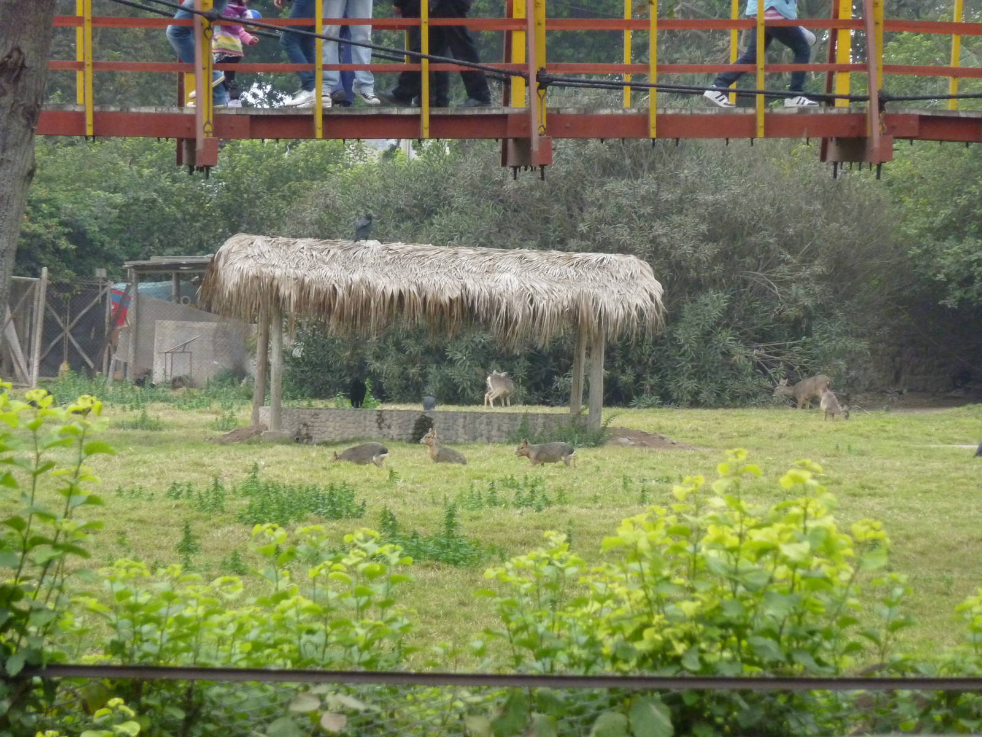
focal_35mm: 300
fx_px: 8511
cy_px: 368
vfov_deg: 5.0
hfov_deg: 6.6
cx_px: 491
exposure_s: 1/250
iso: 400
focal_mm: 49.2
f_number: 4.9
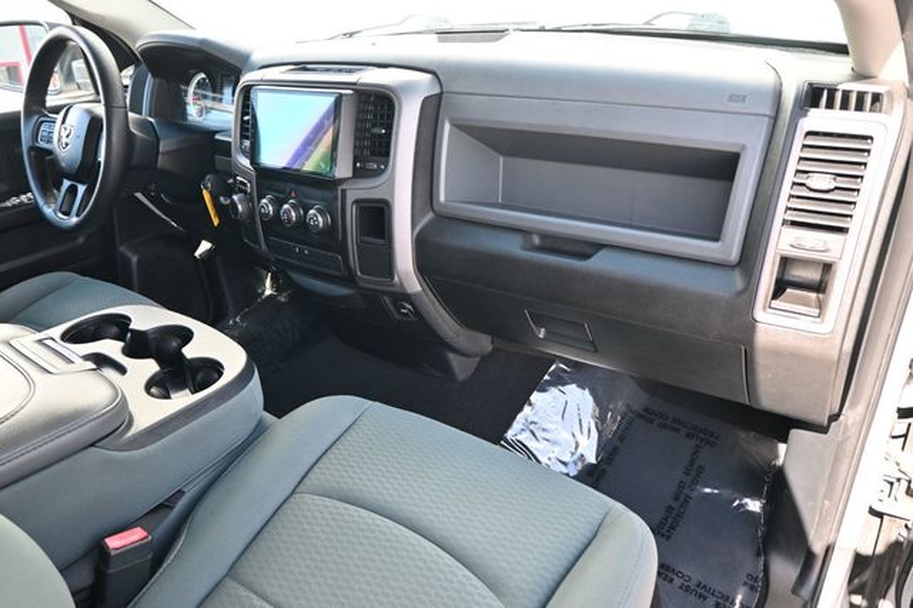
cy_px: 304
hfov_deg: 73.8
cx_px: 456
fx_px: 608
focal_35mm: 24
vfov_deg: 53.1
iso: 450
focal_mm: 16
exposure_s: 1/125
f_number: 3.5
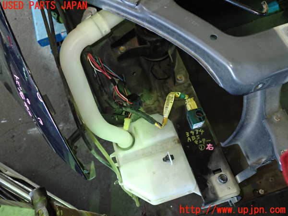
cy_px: 108
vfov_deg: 46.8
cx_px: 144
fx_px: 250
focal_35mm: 30
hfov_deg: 60.0
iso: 640
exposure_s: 1/30
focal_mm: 5.4
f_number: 2.3
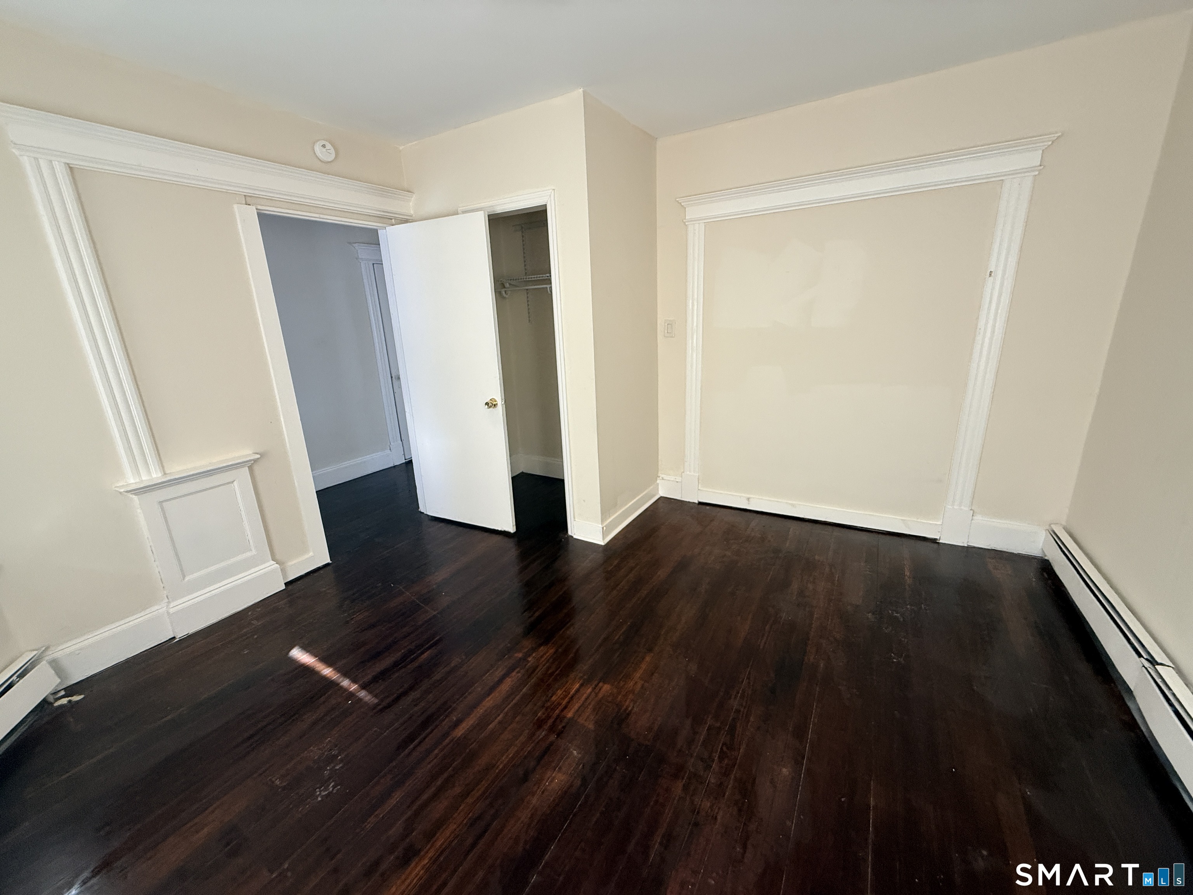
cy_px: 448
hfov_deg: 102.1
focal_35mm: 14
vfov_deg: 85.7
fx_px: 482
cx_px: 596
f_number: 2.2
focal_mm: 2.22
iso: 200
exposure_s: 1/99
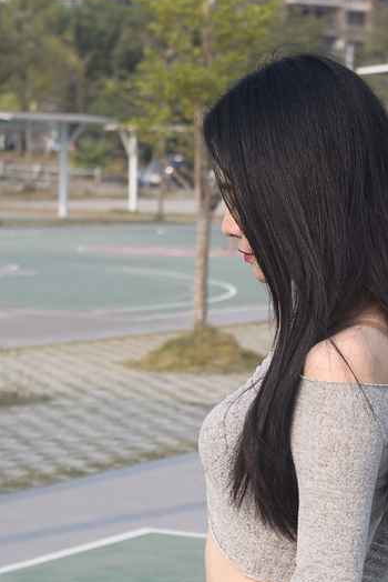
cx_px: 312
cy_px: 645
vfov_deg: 15.3
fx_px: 2099
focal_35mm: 130
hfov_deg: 10.5
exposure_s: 1/640
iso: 100
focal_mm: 35
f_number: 4.5
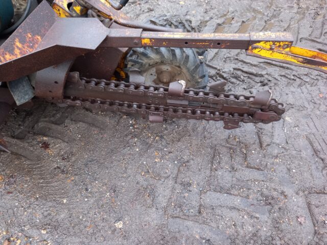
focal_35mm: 25
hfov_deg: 69.4
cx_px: 164
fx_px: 236
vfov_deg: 54.9
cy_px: 122
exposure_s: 1/30
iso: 200
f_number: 2
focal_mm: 4.6
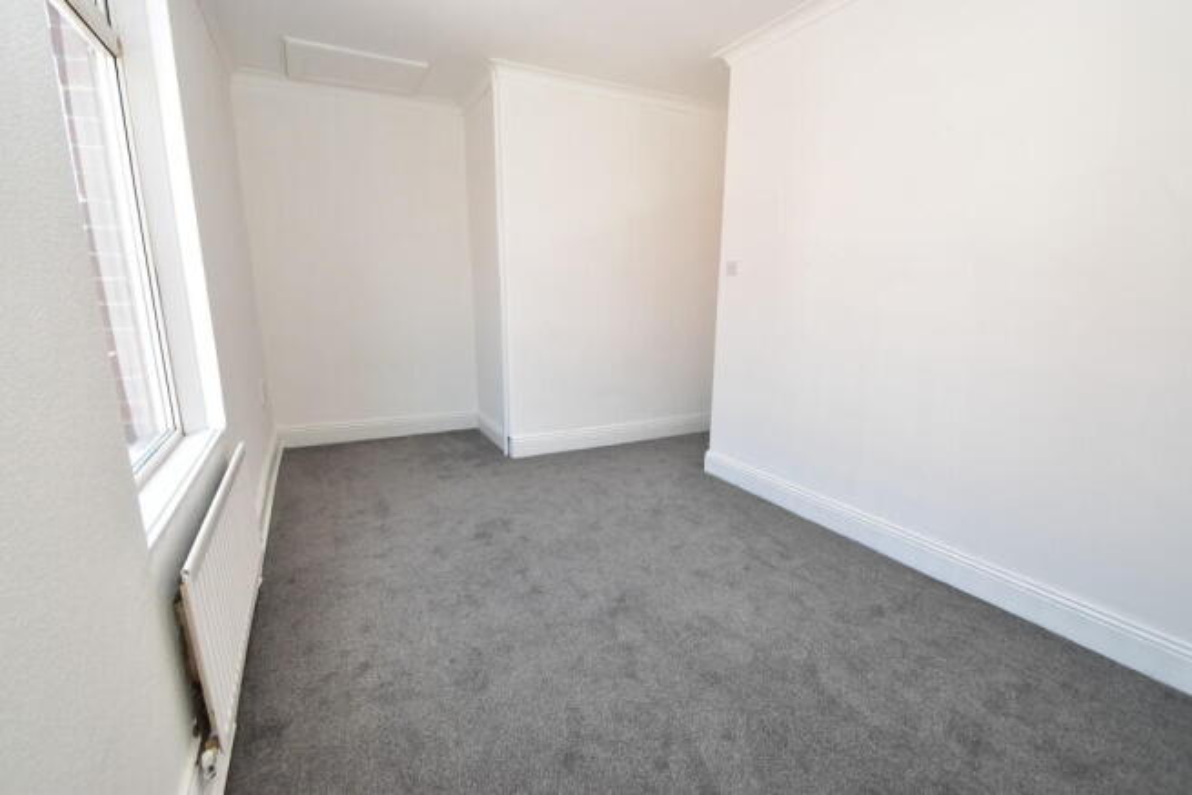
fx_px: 497
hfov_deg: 100.4
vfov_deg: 77.4
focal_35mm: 15
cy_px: 398
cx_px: 596
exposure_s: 1/60
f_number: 8
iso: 800
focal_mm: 10
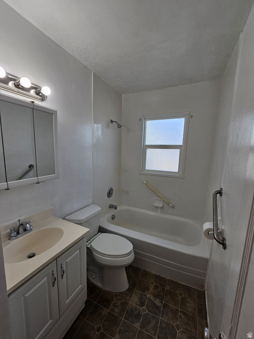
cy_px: 170
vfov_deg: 106.2
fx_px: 127
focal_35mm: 13
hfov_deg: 89.9
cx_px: 127
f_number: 2.2
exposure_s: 1/134
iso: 50
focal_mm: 2.2
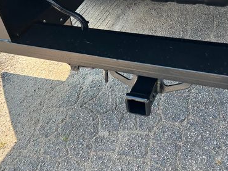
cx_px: 135
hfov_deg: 41.9
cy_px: 88
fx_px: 296
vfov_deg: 32.1
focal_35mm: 45
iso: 50
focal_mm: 5.7
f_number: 1.5
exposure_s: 1/625
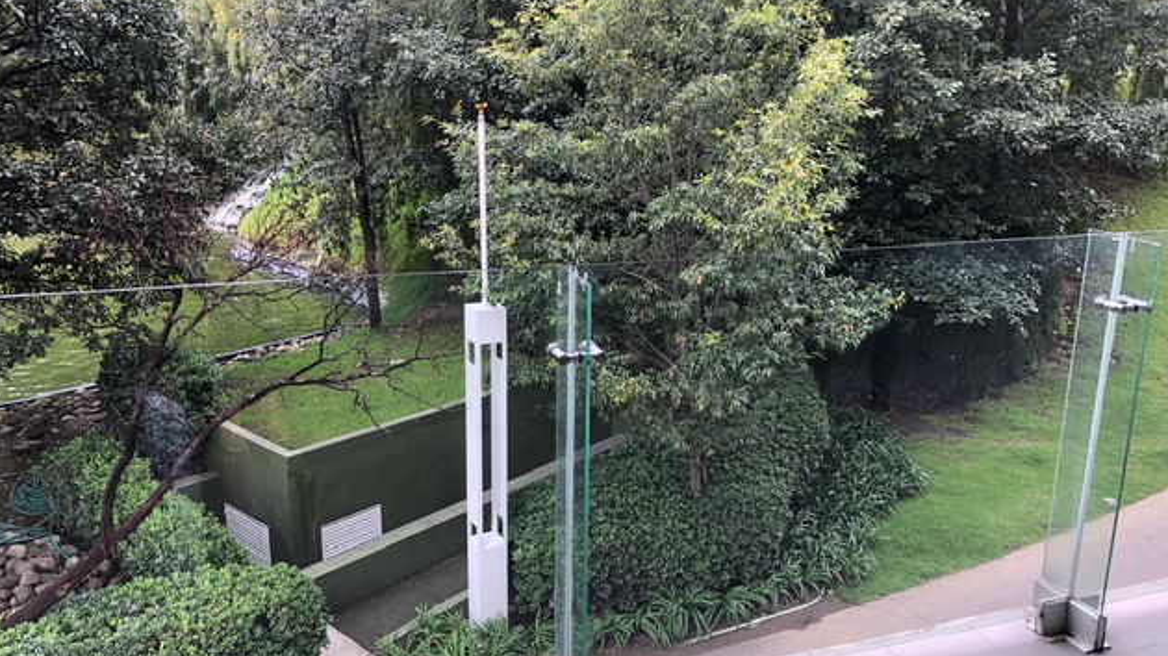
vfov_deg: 37.7
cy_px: 321
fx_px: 960
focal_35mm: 31
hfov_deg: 62.6
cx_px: 578
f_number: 1.8
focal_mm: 3.99
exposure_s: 1/120
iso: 32
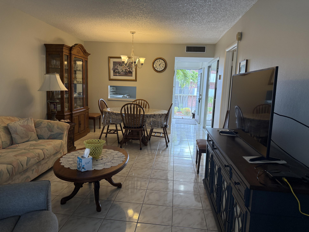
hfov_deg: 71.6
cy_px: 116
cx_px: 154
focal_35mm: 24
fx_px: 214
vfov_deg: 56.8
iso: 250
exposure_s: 1/120
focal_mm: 6.76
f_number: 1.78
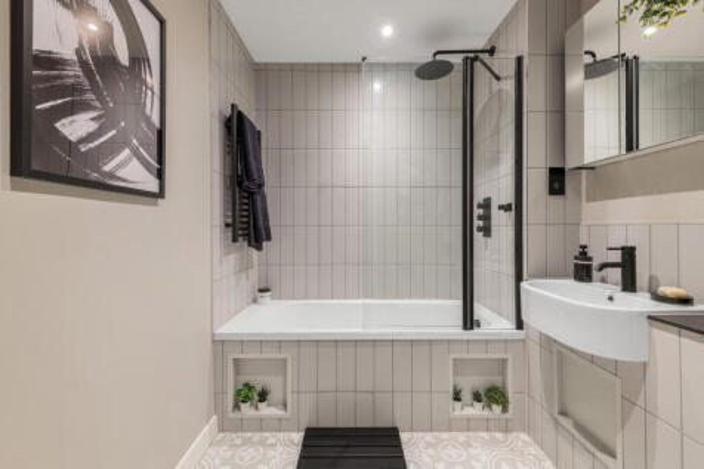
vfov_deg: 77.3
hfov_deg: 100.4
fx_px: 293
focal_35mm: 15
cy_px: 234
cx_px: 352
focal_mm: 15
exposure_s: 1.3
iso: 125
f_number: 10
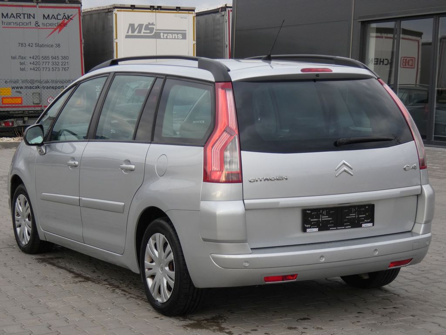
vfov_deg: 19.4
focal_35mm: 76
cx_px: 223
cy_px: 168
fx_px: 979
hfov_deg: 25.7
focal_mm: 13.7
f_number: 4.4
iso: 80
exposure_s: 1/100
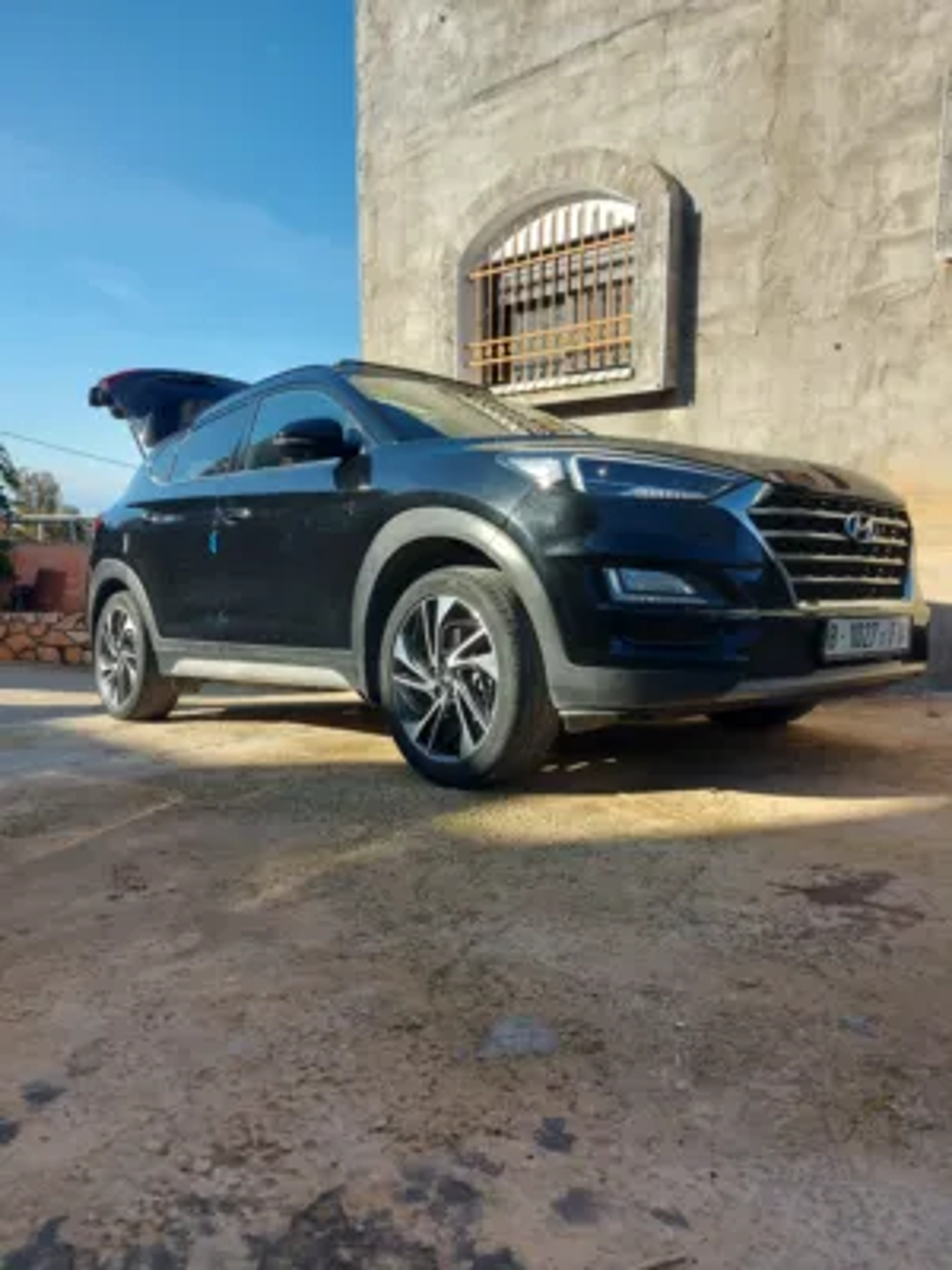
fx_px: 880
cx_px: 476
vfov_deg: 71.6
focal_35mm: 24
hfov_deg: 56.8
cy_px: 635
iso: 32
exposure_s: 1/552
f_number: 1.8
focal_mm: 5.23
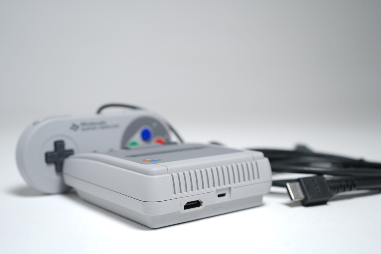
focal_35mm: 48
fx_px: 508
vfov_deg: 28.1
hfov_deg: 41.1
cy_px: 127
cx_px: 190
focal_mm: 48
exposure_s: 1/5
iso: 64
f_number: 5
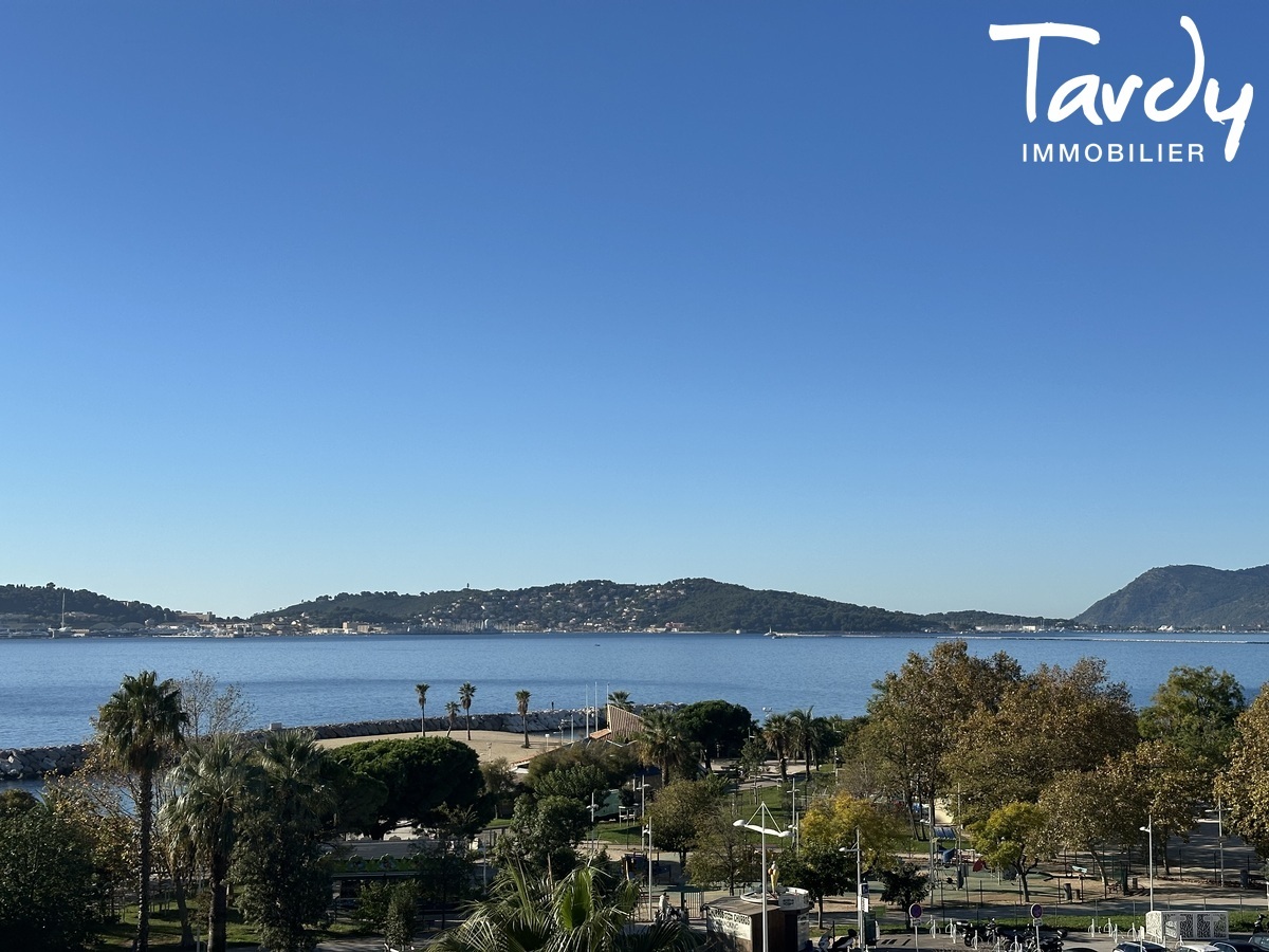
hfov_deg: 39.7
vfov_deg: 30.3
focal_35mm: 48
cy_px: 476
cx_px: 634
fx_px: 1760
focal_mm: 6.86
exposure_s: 1/5556
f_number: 1.78
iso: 64
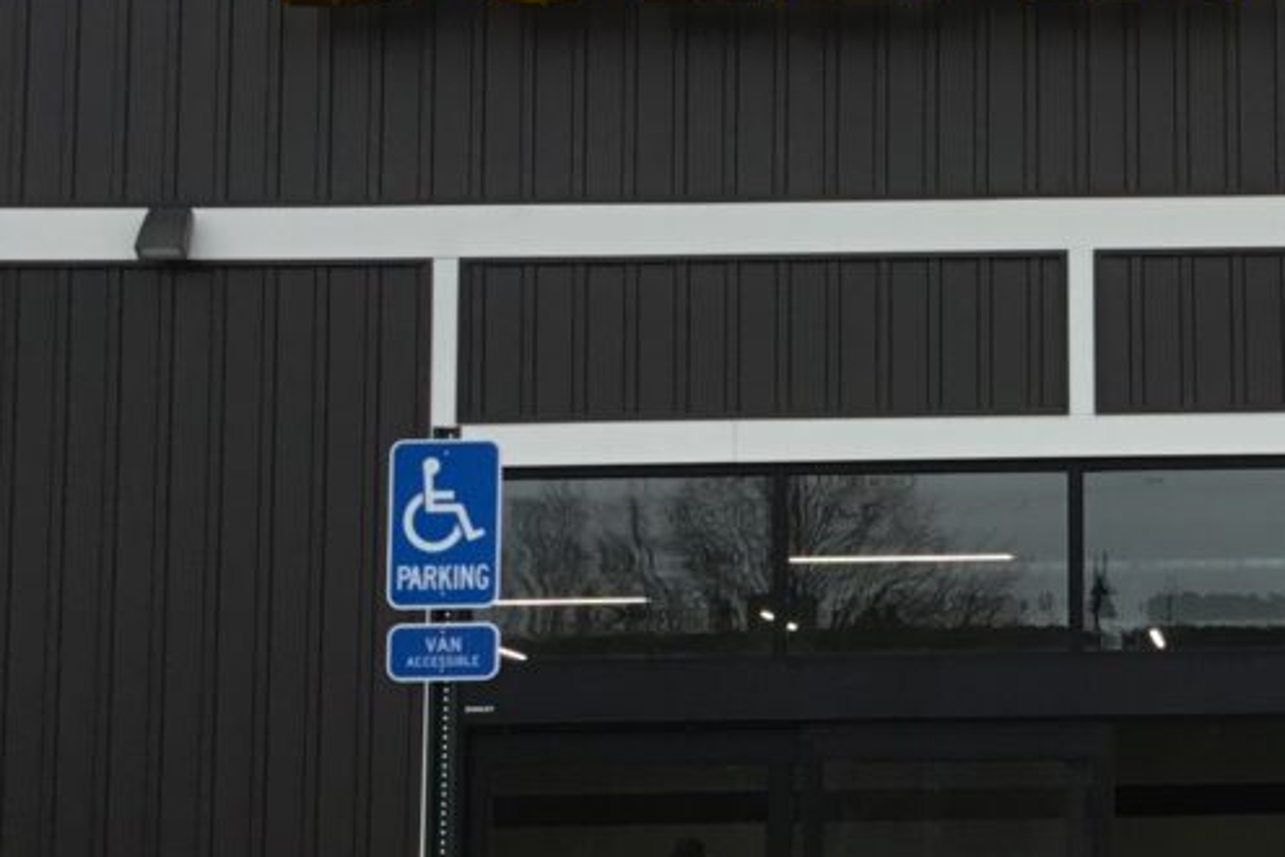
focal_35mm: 100
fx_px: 3569
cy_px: 423
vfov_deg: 13.7
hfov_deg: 19.7
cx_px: 1350
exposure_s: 1/158
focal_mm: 3.3
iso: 25
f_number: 2.4
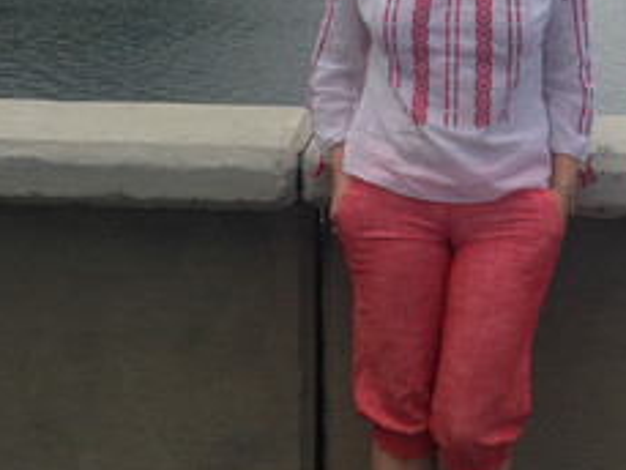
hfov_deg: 26.1
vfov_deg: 20.2
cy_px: 97
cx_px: 566
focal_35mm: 72
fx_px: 1303
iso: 50
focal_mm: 4.12
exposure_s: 1/1004
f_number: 2.4
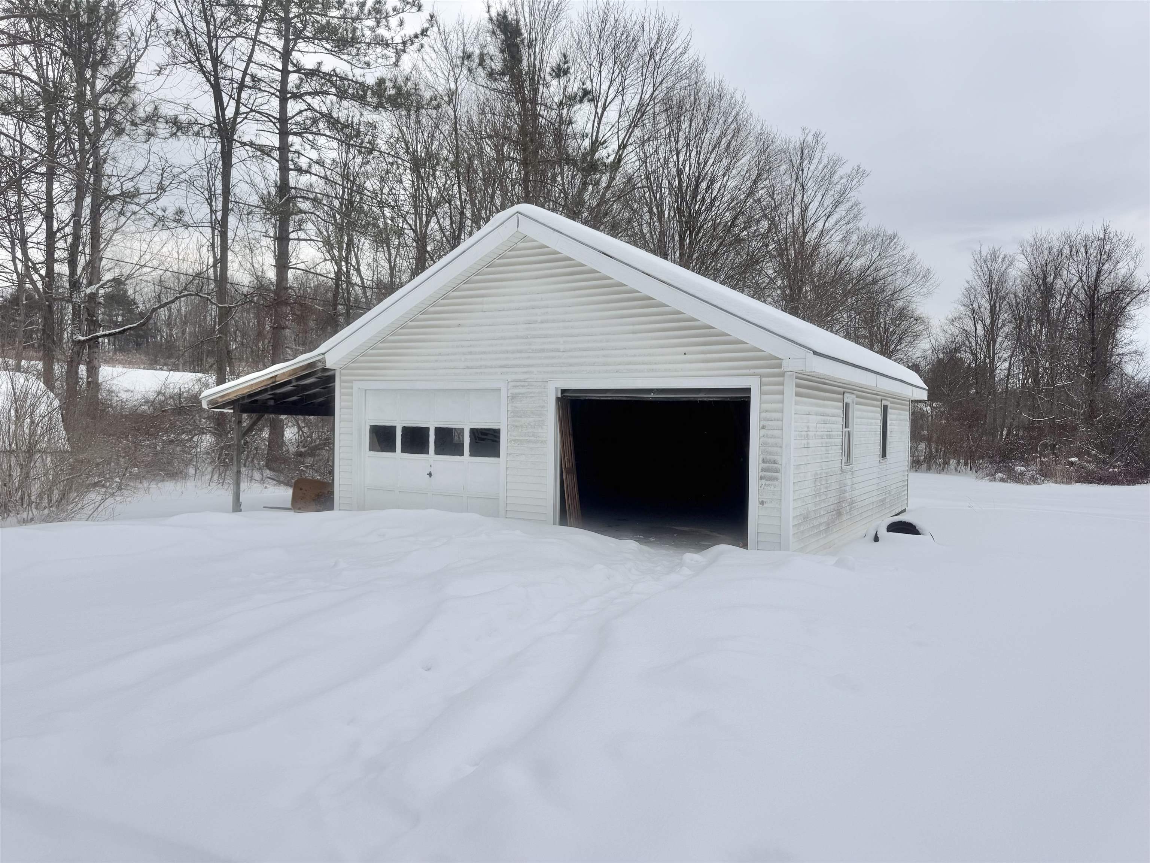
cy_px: 432
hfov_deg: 71.6
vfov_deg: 56.8
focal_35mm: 24
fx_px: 797
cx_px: 575
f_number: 1.78
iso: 80
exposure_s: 1/7937
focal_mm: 6.76
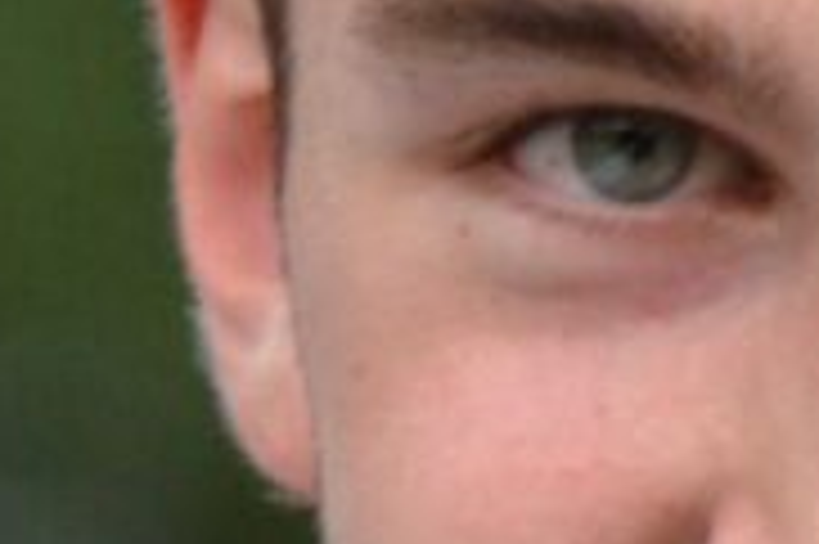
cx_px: 1012
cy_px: 501
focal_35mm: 900
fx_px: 20456
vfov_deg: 1.5
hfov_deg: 2.3
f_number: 5
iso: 1600
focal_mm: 150
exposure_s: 1/320
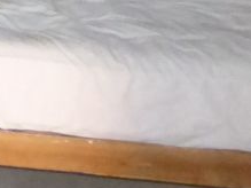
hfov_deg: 9.7
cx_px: -500
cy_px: -213
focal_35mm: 158
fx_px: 1145
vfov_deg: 8.8
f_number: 3.3
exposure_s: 1/60
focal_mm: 4.3
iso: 800
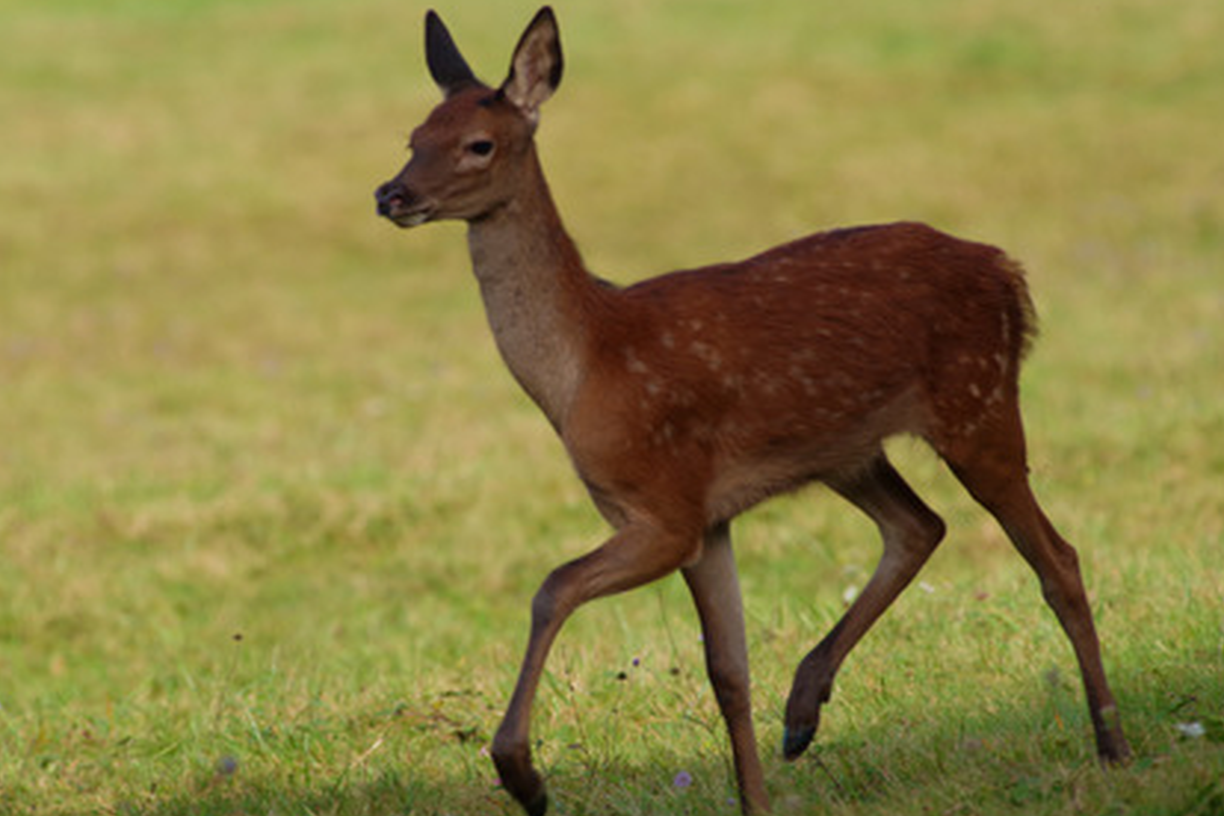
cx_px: 532
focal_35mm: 731
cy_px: 408
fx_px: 24852
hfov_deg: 2.8
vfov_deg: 1.9
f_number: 6.3
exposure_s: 1/500
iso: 400
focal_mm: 420
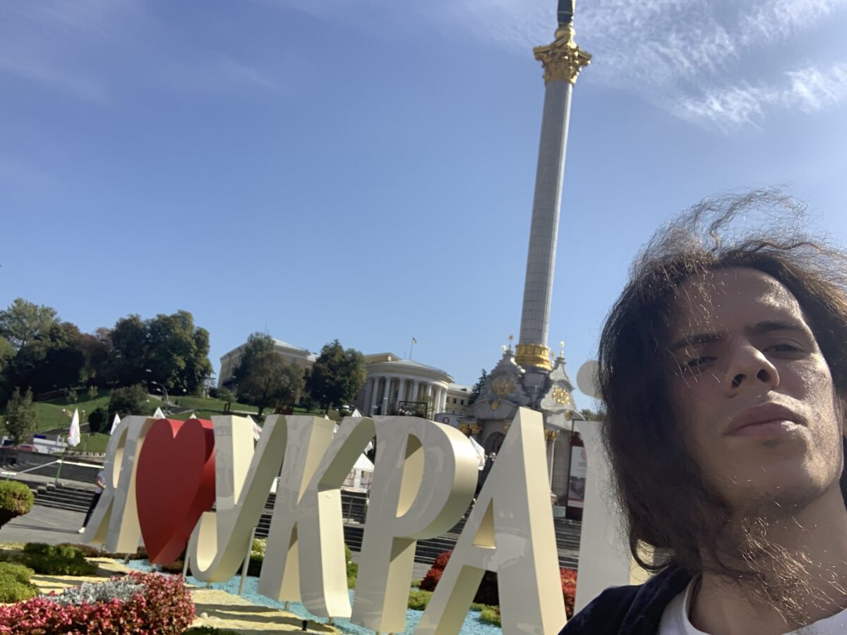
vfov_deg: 44.2
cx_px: 424
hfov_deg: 56.8
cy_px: 318
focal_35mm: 32
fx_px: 783
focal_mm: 2.87
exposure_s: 1/806
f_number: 2.2
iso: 16
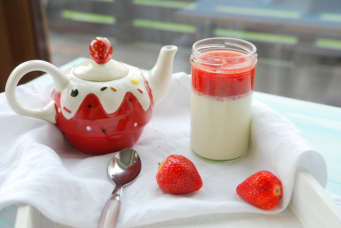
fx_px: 455
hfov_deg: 41.1
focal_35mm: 48
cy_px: 114
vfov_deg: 28.1
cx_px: 170
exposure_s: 1/100
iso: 200
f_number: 5
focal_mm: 32
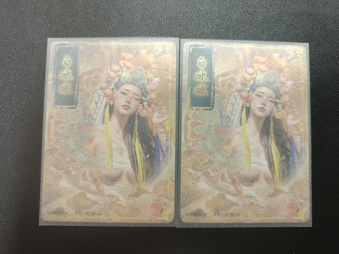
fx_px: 235
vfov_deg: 56.8
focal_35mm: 24
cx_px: 170
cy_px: 127
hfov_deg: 71.6
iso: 975
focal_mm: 5.31
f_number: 1.7
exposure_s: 1/25
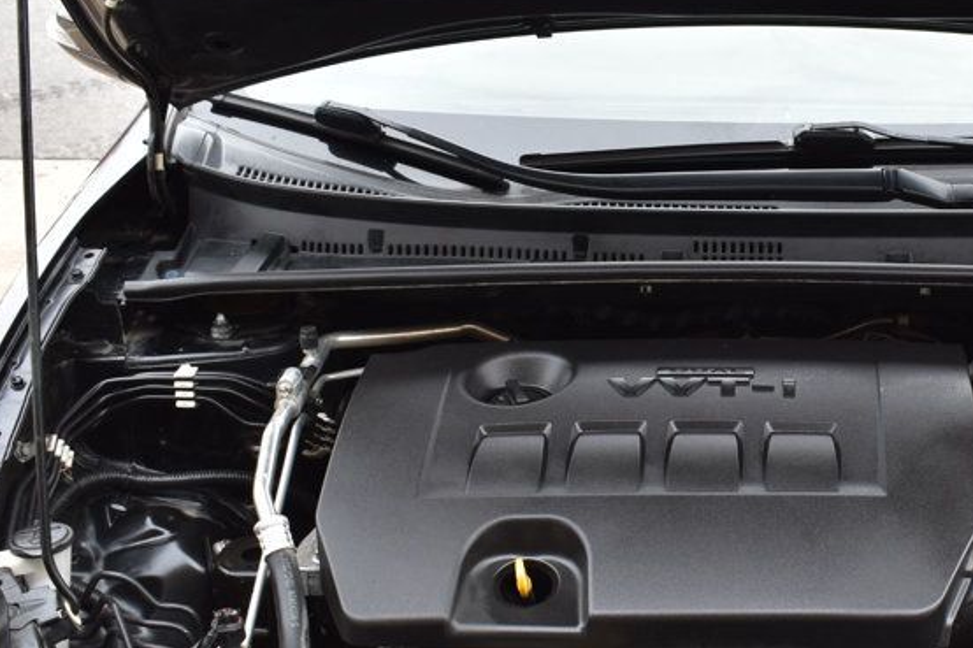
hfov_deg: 31.7
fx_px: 1648
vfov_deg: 22.2
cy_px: 378
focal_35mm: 61
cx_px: 831
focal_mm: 22
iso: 400
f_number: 8
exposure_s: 1/60
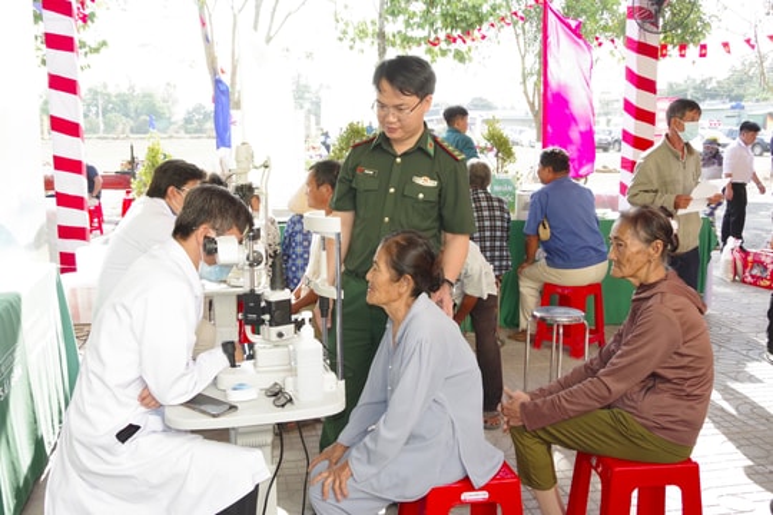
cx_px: 386
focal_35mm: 31
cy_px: 258
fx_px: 666
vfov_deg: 42.3
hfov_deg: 60.3
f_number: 8
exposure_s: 1/90
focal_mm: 21
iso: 400
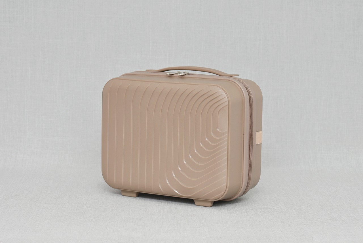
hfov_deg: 24.6
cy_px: 122
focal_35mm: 82
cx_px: 182
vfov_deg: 16.6
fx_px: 833
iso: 100
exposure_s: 1/60
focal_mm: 55
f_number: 5.6
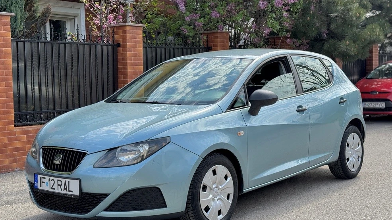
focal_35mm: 53
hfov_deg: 39.2
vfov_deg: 22.6
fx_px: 551
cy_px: 101
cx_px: 196
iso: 64
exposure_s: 1/1984
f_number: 1.78
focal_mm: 6.76
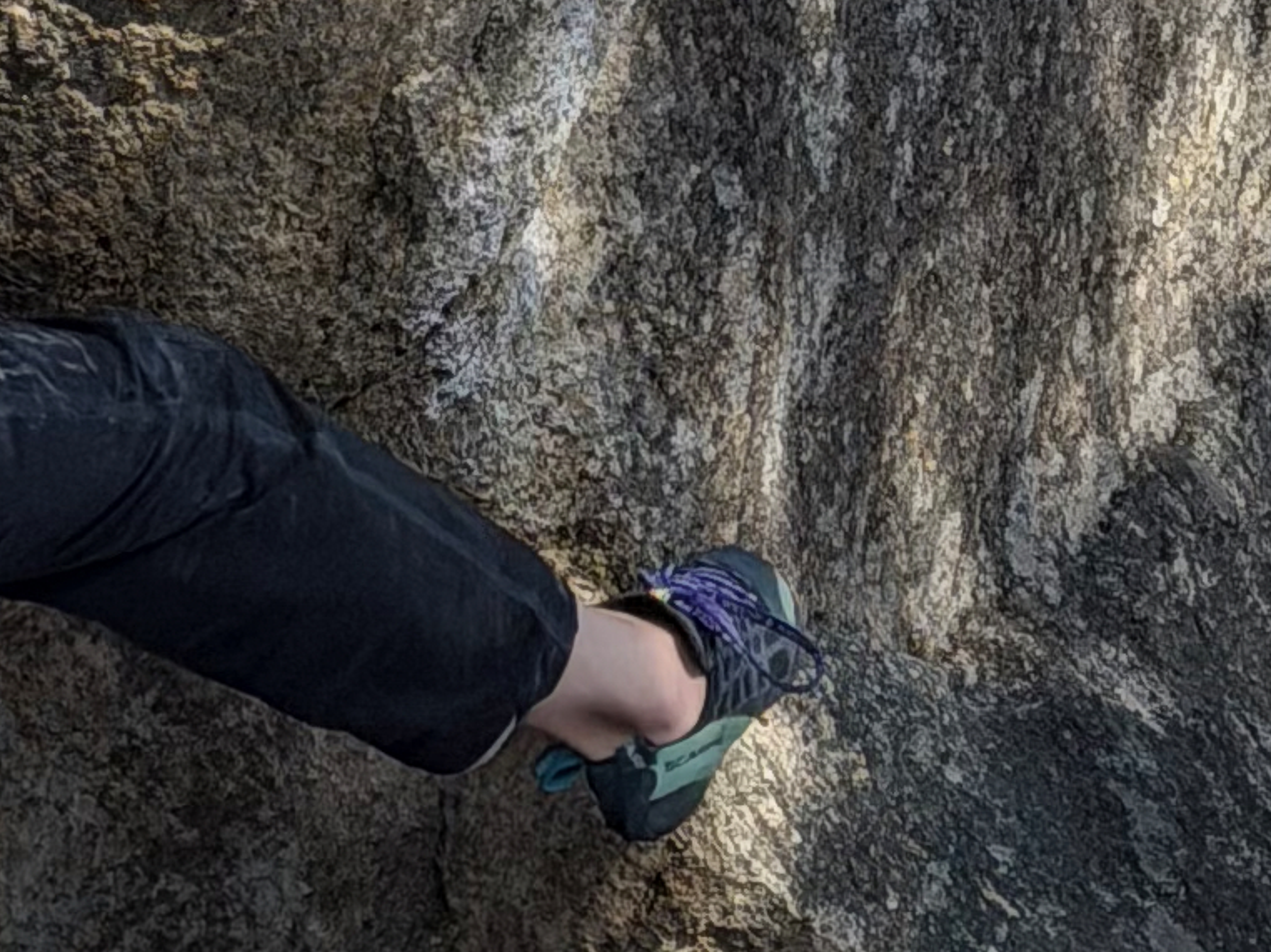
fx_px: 9323
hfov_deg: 7.7
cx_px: -279
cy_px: -1329
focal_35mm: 254
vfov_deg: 5.6
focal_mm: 6.76
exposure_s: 1/2088
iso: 64
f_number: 1.78
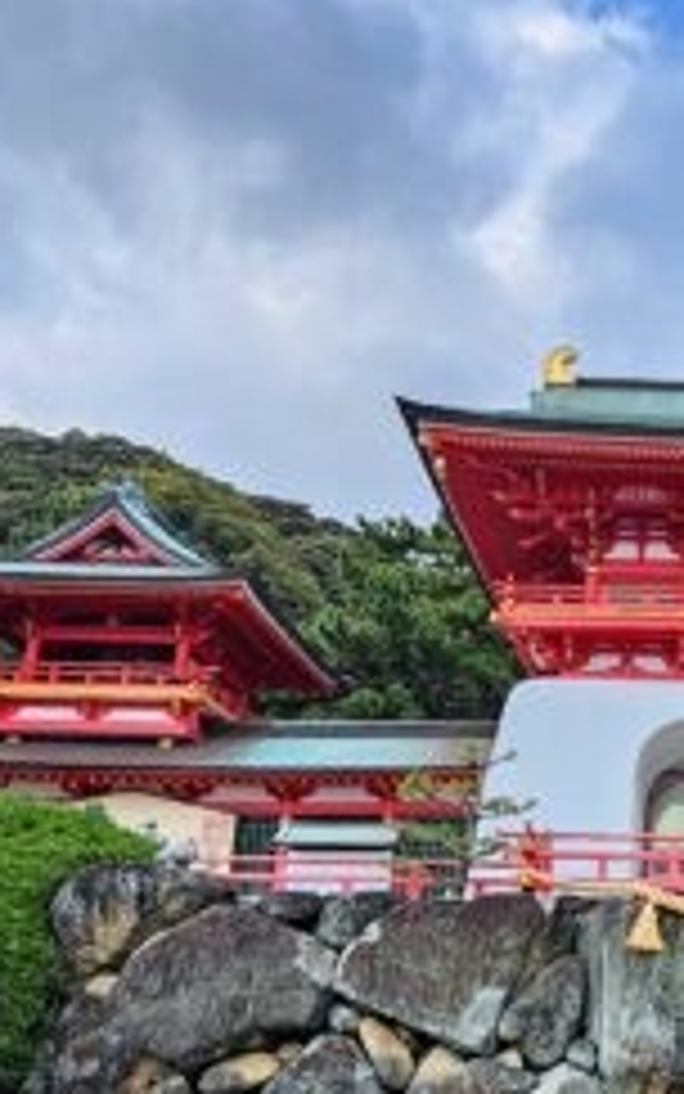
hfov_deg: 27.1
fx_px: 1252
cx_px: 814
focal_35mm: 42
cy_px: 705
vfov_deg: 46.6
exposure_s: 1/270
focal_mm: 2.2
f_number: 2.2
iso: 50
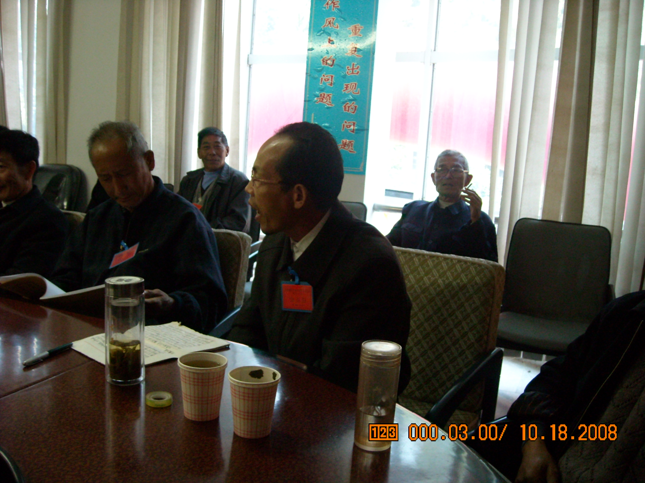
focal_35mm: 35
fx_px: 652
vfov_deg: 40.7
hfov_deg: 52.6
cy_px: 242
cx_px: 322
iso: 400
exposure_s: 1/30
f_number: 2.8
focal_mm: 5.7
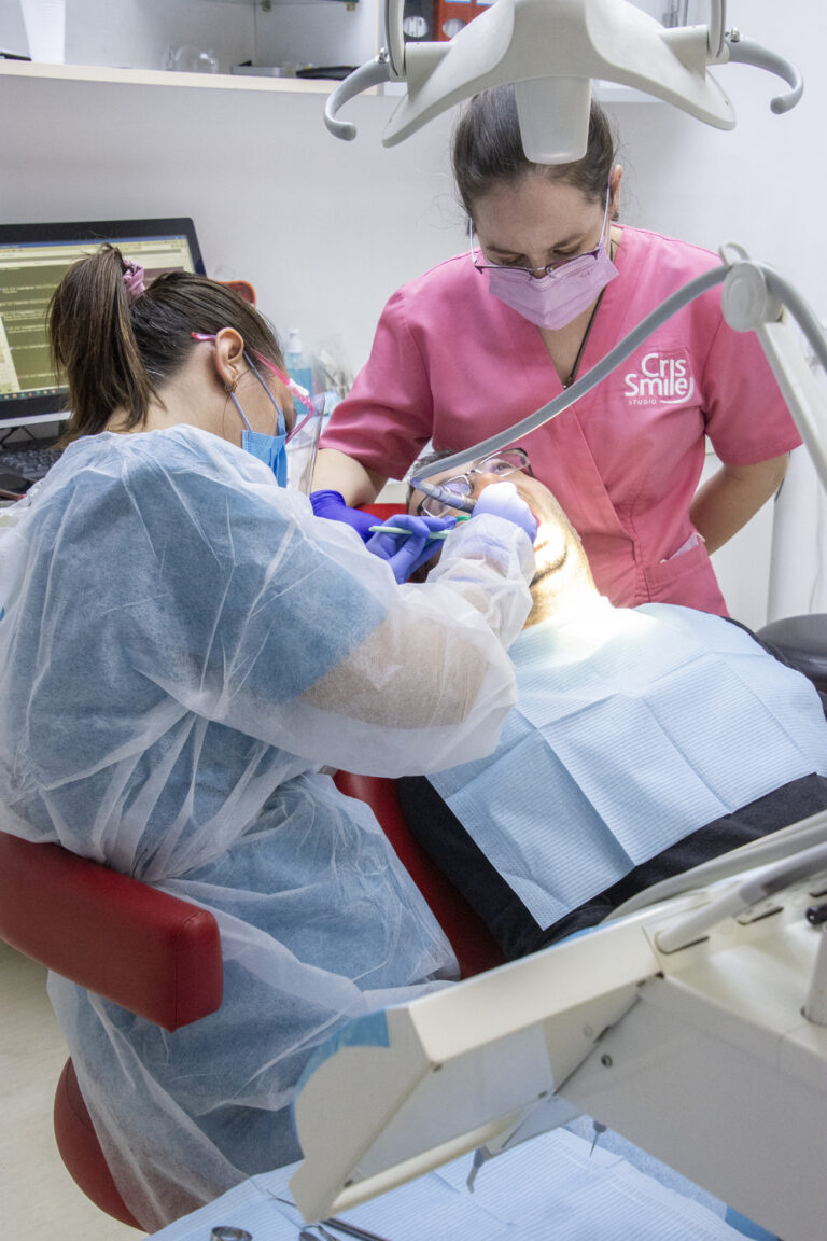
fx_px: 1809
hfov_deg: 25.8
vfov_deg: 37.9
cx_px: 414
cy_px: 620
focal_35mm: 52
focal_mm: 35
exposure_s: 1/200
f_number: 6.3
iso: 2500
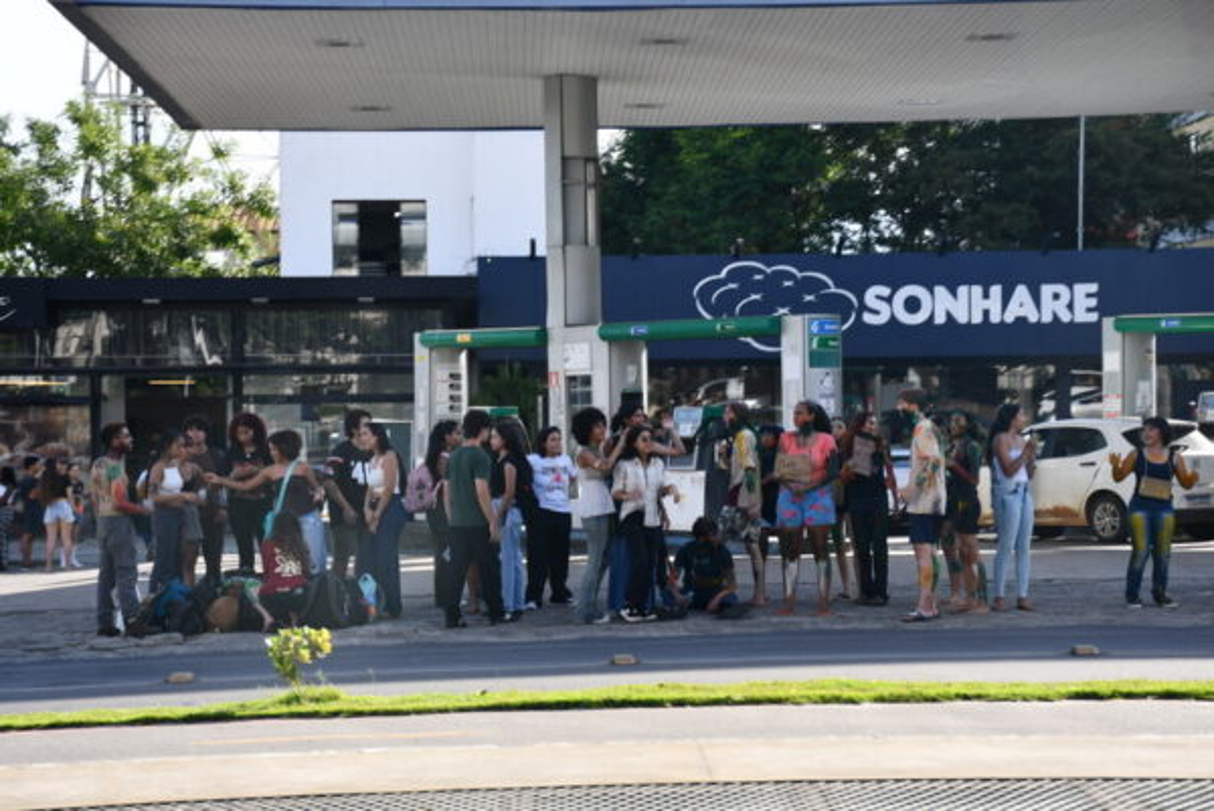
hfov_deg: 26.0
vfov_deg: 17.5
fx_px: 2632
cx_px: 607
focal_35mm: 78
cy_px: 406
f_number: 8
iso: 200
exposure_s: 1/250
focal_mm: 52
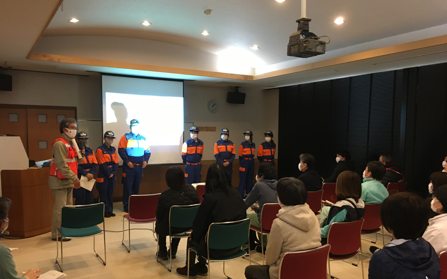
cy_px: 160
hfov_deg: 61.2
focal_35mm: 31
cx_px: 222
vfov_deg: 40.5
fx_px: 378
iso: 200
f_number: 2.2
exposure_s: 1/24
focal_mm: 4.15
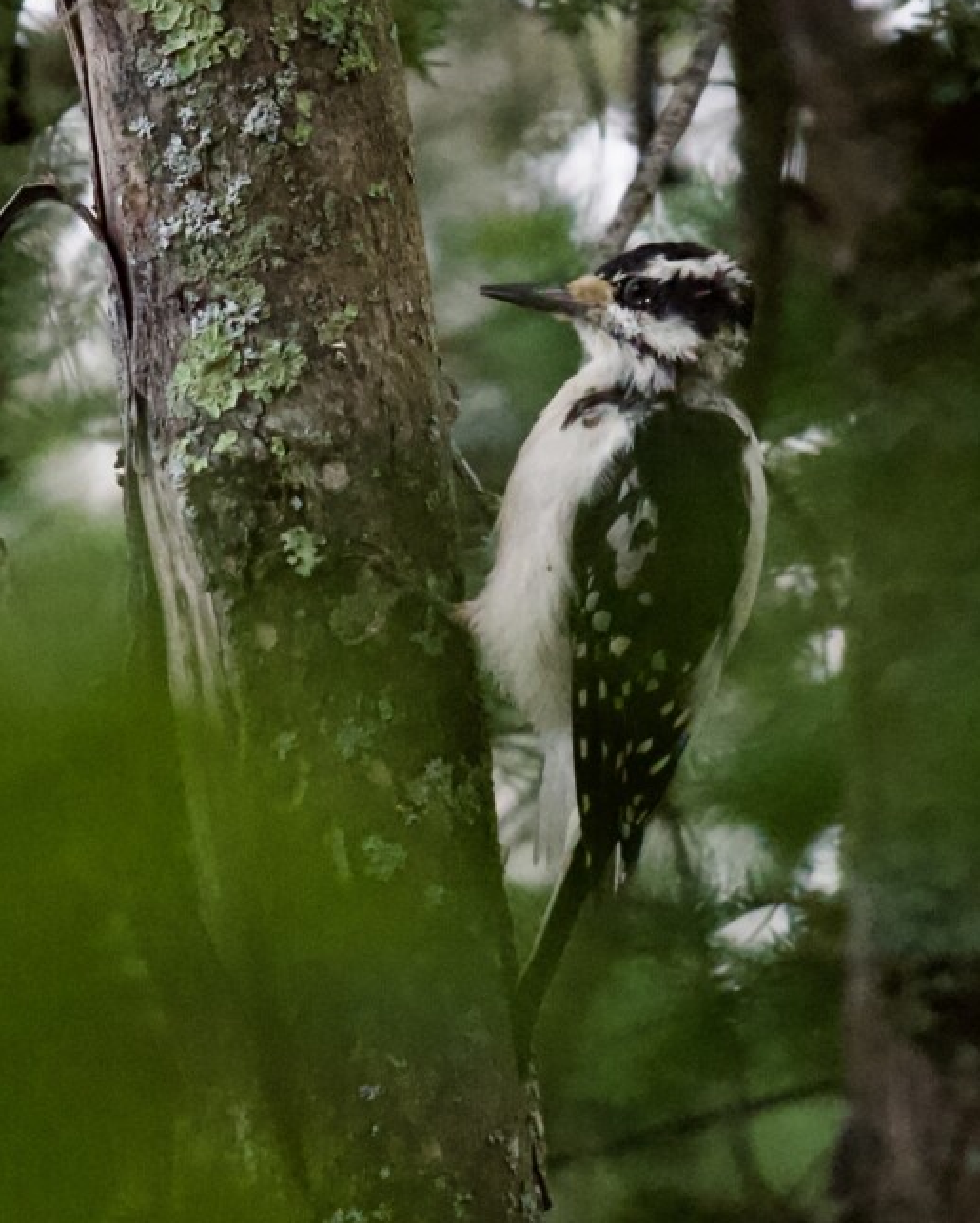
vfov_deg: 8.5
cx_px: 492
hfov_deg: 6.8
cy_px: 548
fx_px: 8224
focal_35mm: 227
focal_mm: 200
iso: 10000
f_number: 2.8
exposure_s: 1/8000
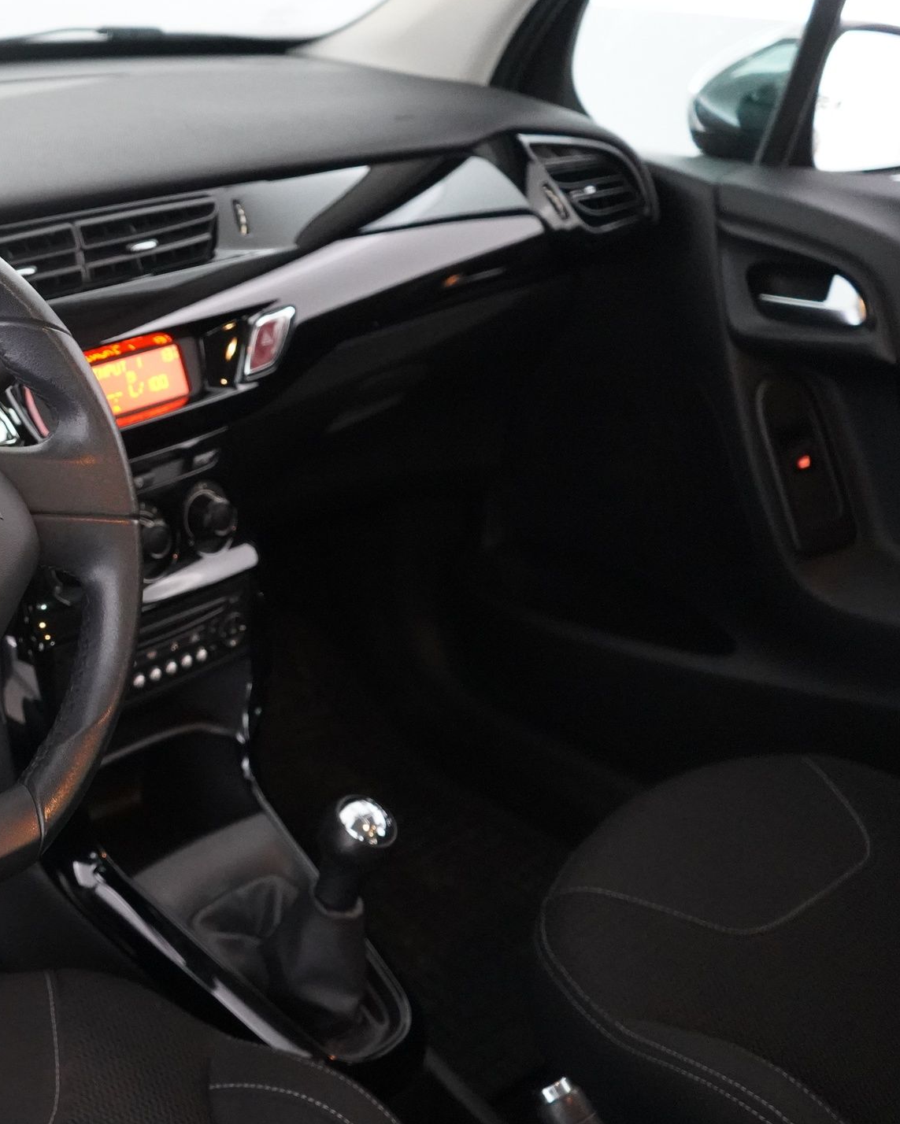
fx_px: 1531
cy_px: 540
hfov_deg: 29.8
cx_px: -69
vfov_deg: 40.3
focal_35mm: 46
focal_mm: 28
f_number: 3.5
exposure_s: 1/80
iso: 12800
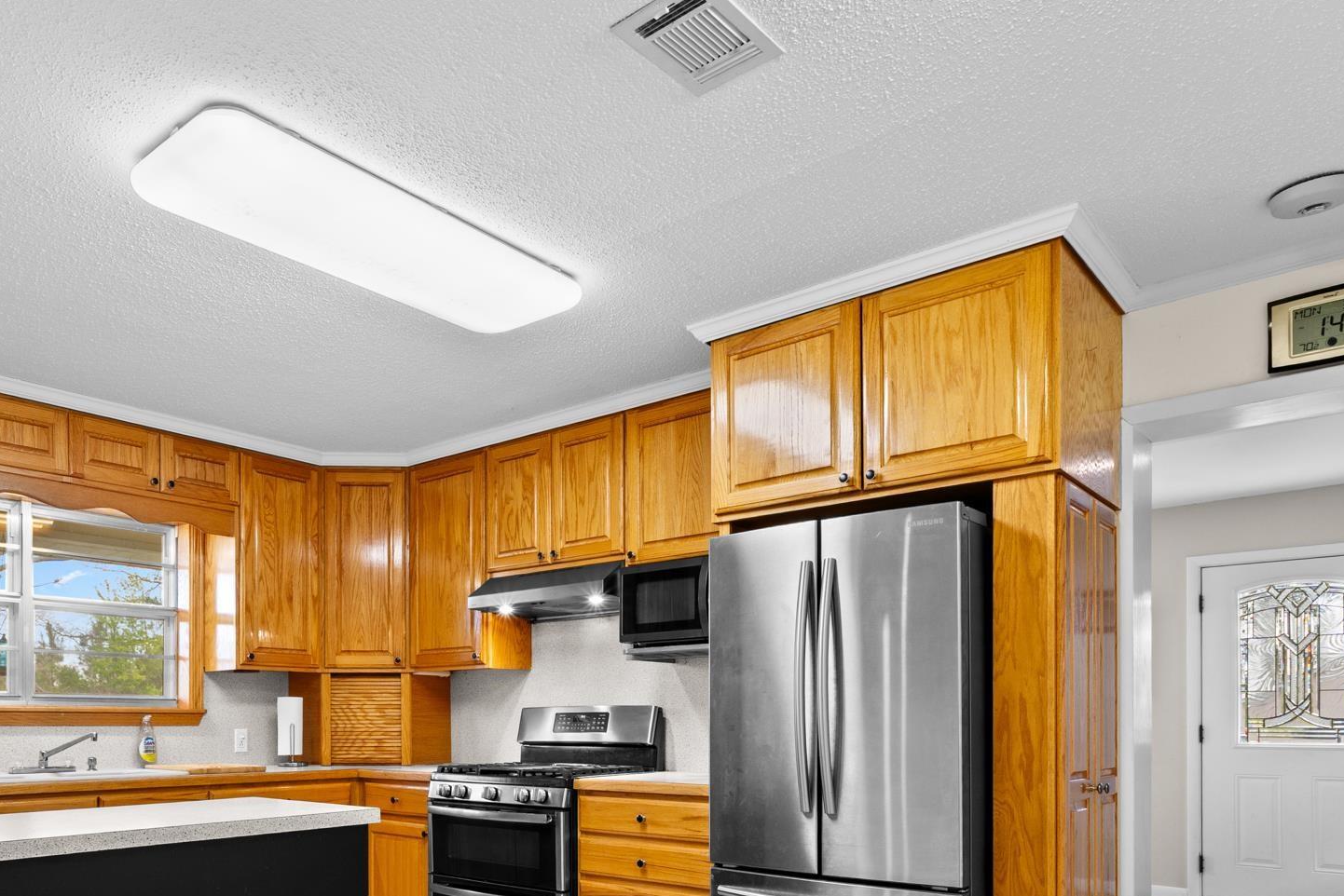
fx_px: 971
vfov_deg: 46.8
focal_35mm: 26
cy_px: 725
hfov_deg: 68.3
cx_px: 507
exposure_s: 1.6
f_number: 9
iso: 200
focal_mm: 10
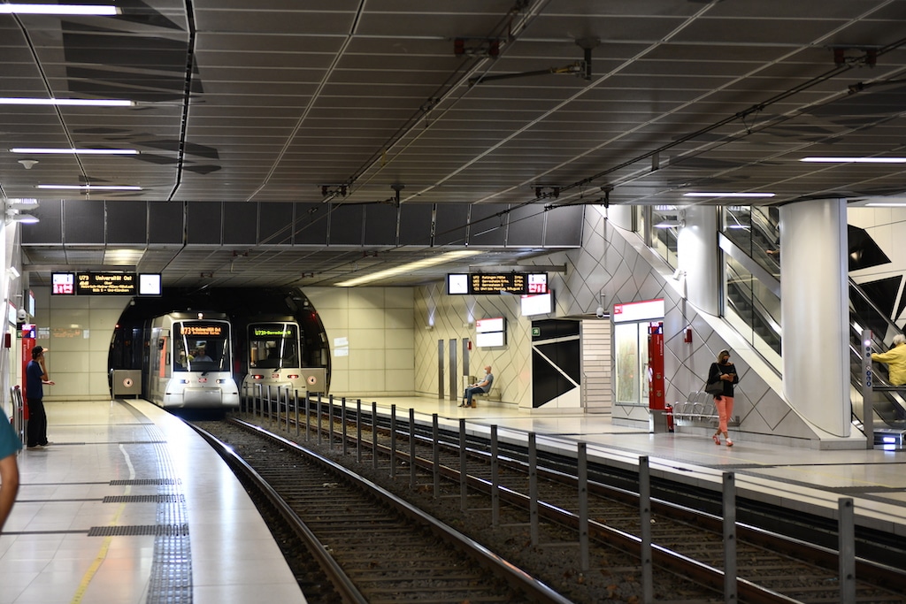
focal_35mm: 70
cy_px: 302
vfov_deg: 19.5
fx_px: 1762
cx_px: 453
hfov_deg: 28.8
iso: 800
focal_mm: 70
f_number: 2.8
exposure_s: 1/60
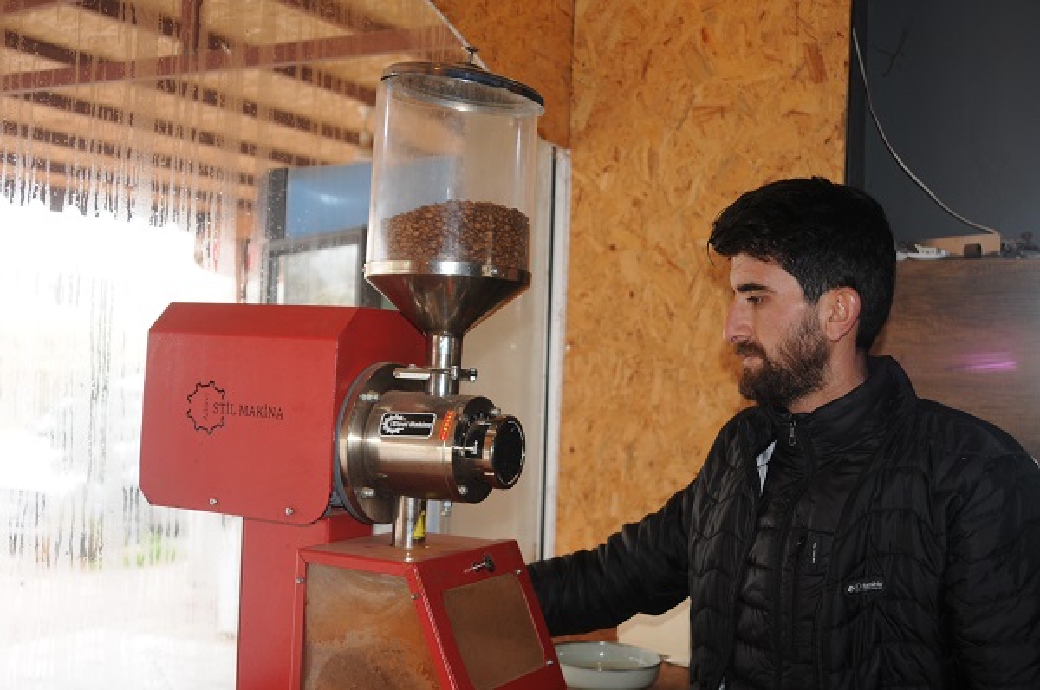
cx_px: 520
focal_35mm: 45
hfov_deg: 43.7
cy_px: 345
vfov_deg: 29.8
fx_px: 1298
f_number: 3.5
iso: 200
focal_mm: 30
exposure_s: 1/80
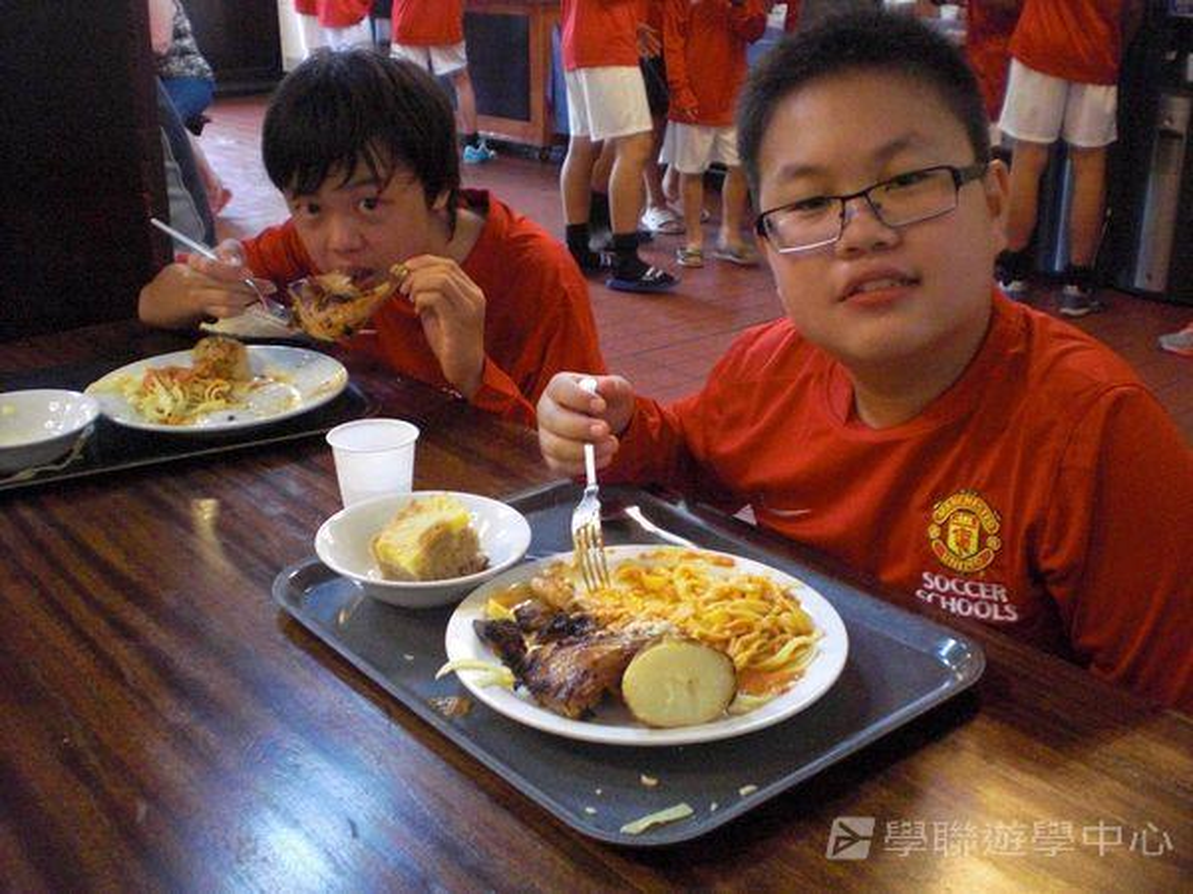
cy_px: 447
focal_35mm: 38
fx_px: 1310
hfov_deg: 49.0
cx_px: 596
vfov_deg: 37.7
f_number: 3.1
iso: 800
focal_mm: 6.3
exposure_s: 1/40
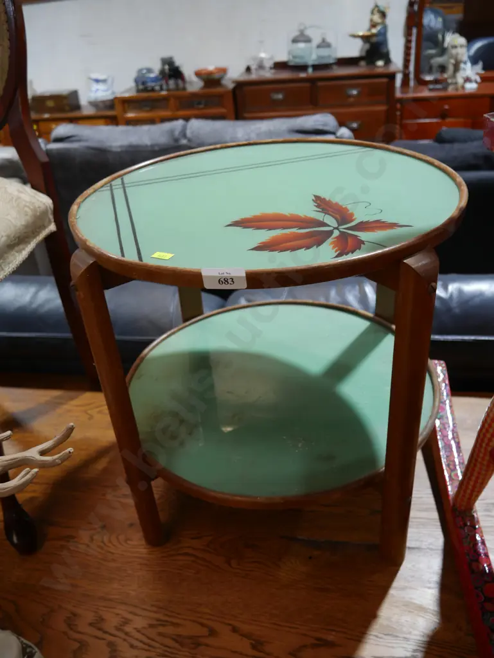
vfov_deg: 63.4
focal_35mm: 28
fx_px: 532
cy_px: 329
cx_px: 247
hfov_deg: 49.8
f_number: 3.5
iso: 400
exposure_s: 1/60
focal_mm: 14
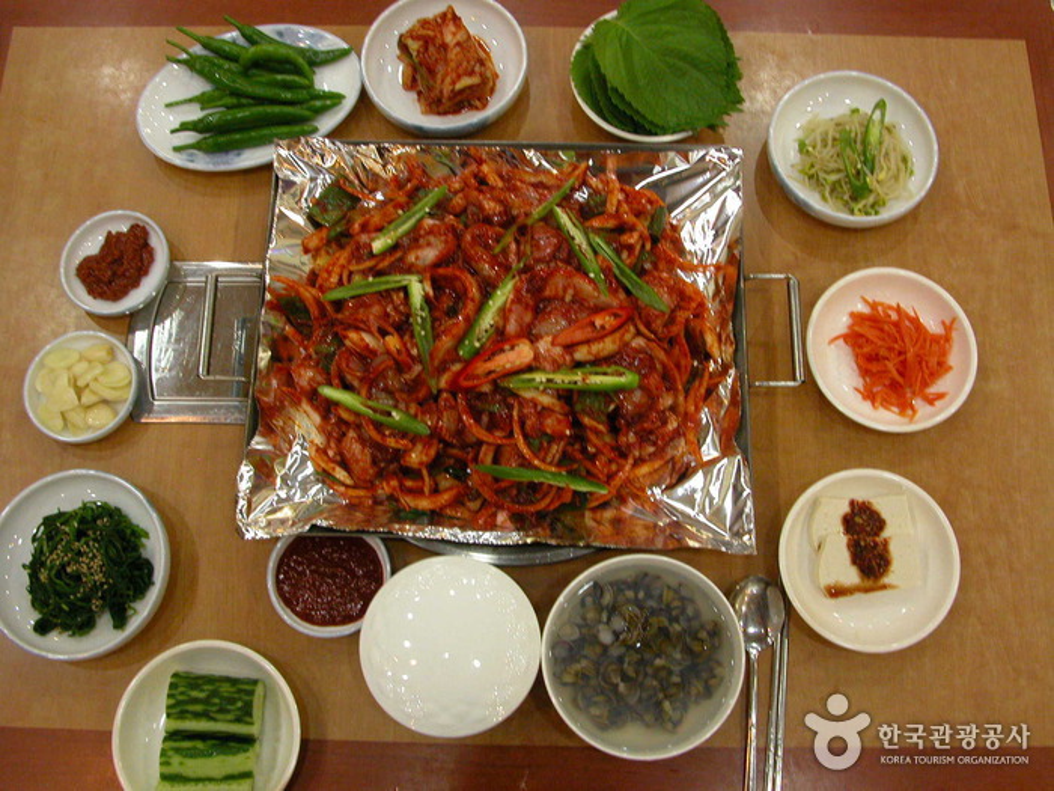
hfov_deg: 52.6
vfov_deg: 40.7
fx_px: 1066
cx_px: 527
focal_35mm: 35
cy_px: 396
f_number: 5
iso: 400
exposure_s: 1/18.9
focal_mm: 8.9
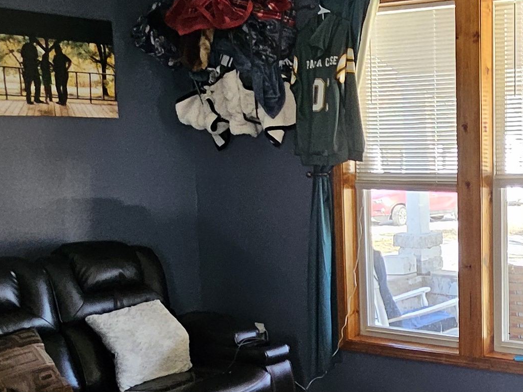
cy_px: 244
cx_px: 537
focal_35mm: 50
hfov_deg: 34.3
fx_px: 755
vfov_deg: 29.0
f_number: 2.2
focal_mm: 1.74
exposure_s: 1/60
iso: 160
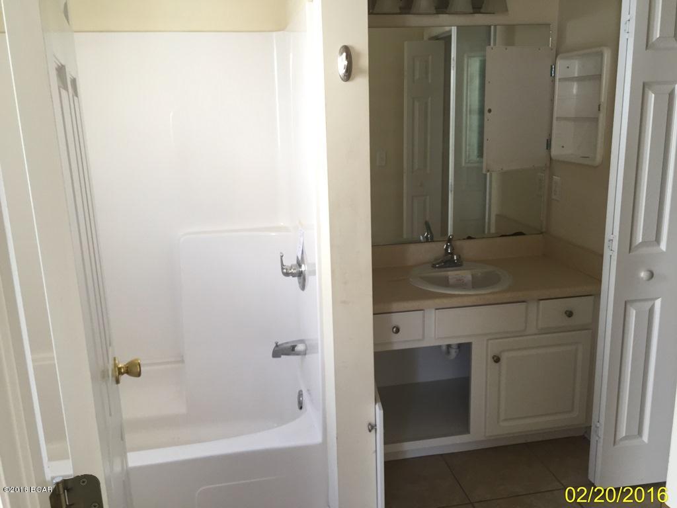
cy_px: 254
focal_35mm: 29
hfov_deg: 61.7
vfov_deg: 48.2
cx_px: 338
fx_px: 567
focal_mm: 4.15
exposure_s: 1/30
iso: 250
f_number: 2.2
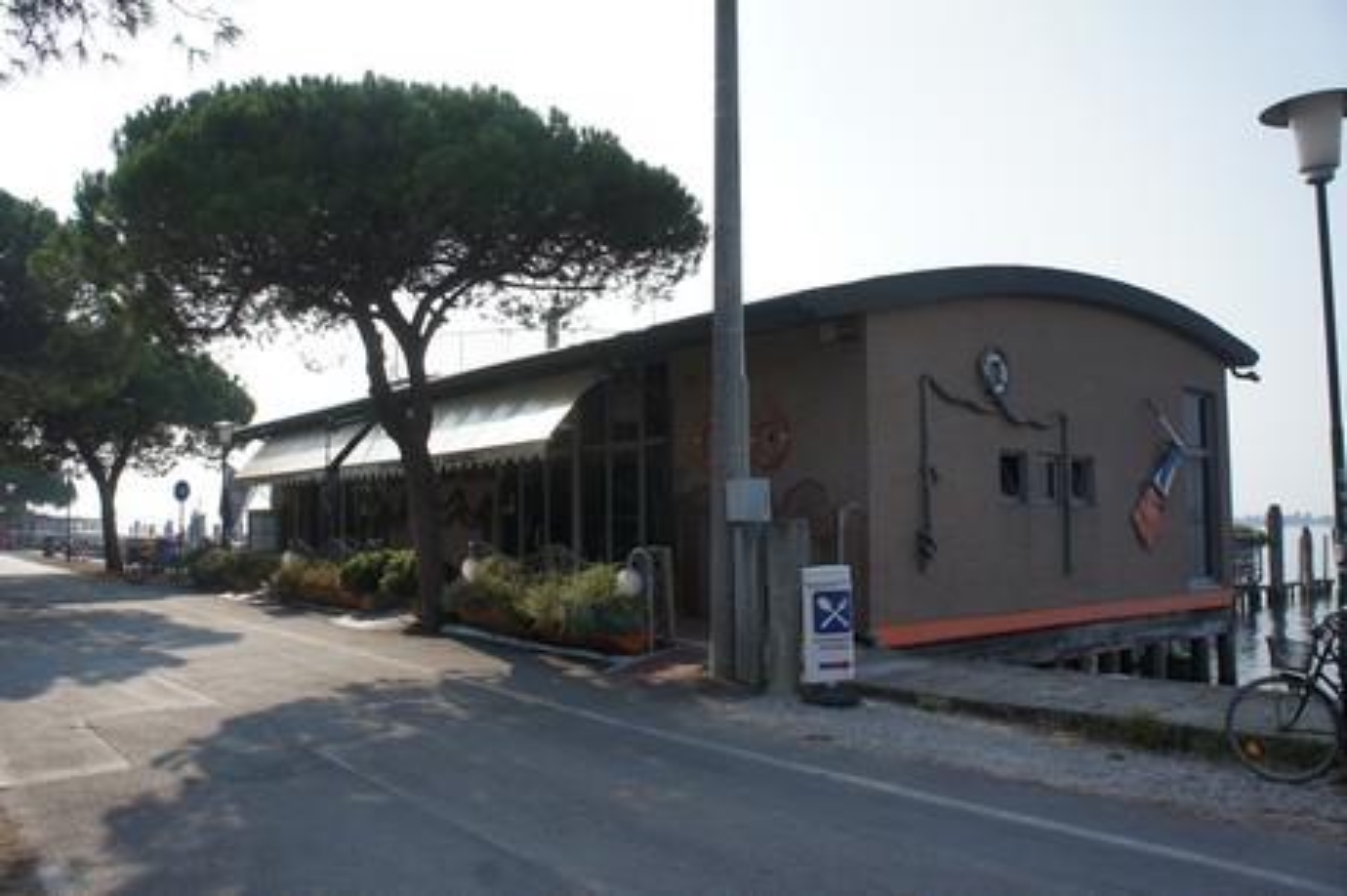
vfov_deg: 47.9
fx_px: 1009
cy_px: 448
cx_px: 674
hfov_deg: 67.4
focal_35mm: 27
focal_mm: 18
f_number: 7.1
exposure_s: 1/400
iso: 200
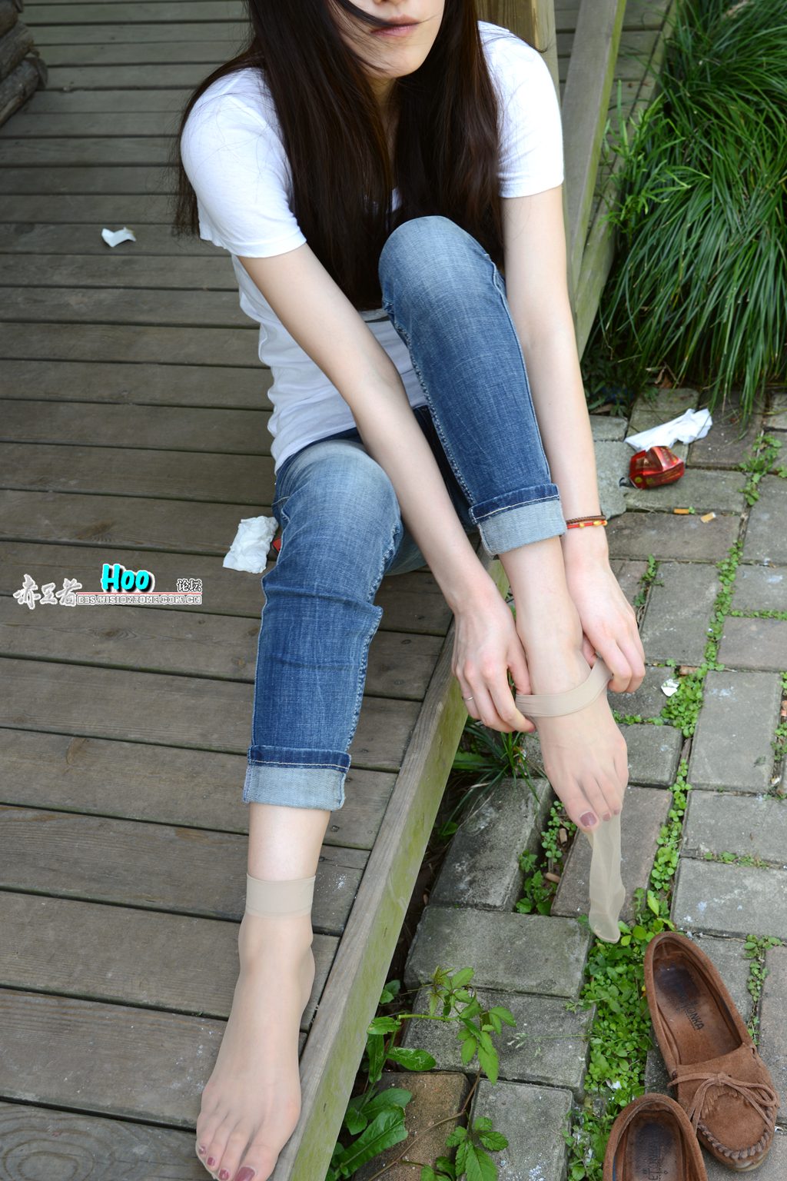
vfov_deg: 44.5
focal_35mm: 44
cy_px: 590
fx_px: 1443
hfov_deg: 30.5
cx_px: 394
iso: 200
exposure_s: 1/80
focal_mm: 44
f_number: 7.1
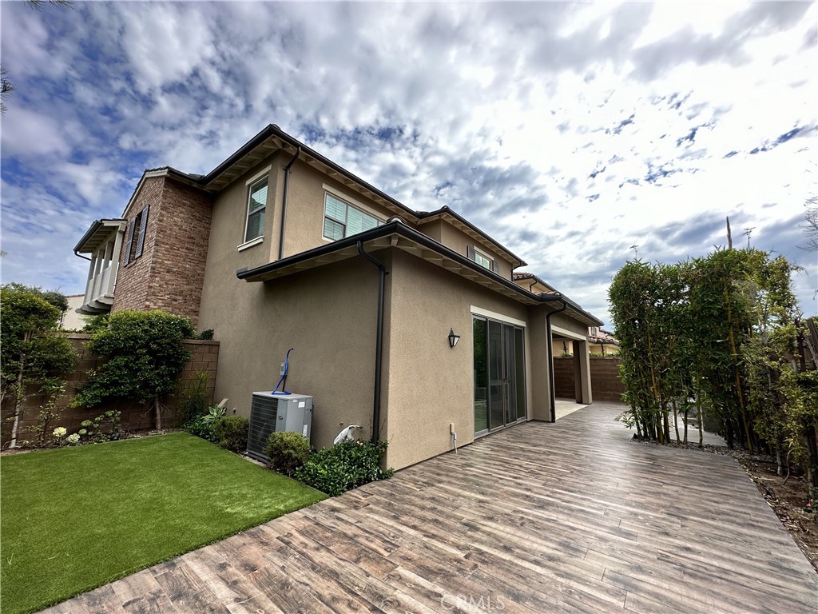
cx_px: 409
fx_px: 331
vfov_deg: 85.7
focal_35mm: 14
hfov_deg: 102.1
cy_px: 307
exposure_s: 1/707
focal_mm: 2.22
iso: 50
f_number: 2.2
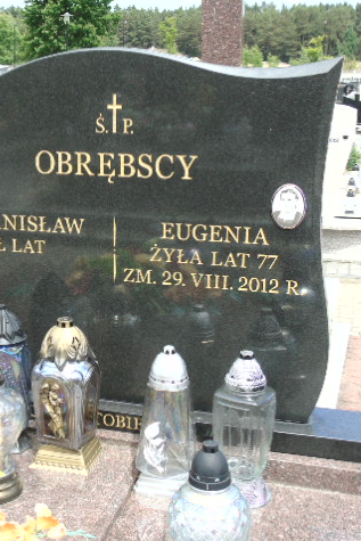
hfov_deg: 24.0
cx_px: 93
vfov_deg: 35.6
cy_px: 269
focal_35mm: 56
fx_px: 842
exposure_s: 1/400
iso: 80
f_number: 3.9
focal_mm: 7.1
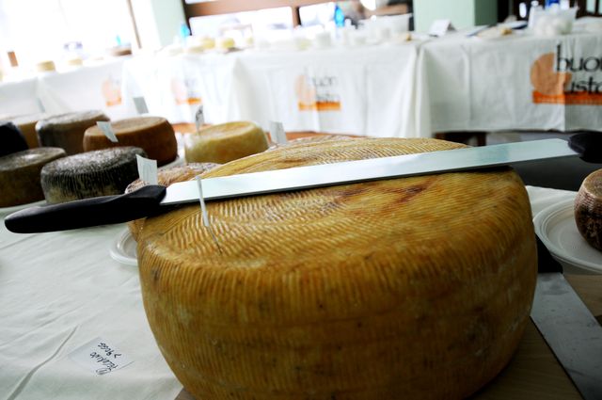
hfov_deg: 53.2
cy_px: 200
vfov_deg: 36.8
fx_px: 601
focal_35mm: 36
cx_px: 301
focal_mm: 24
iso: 400
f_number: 4
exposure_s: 1/50
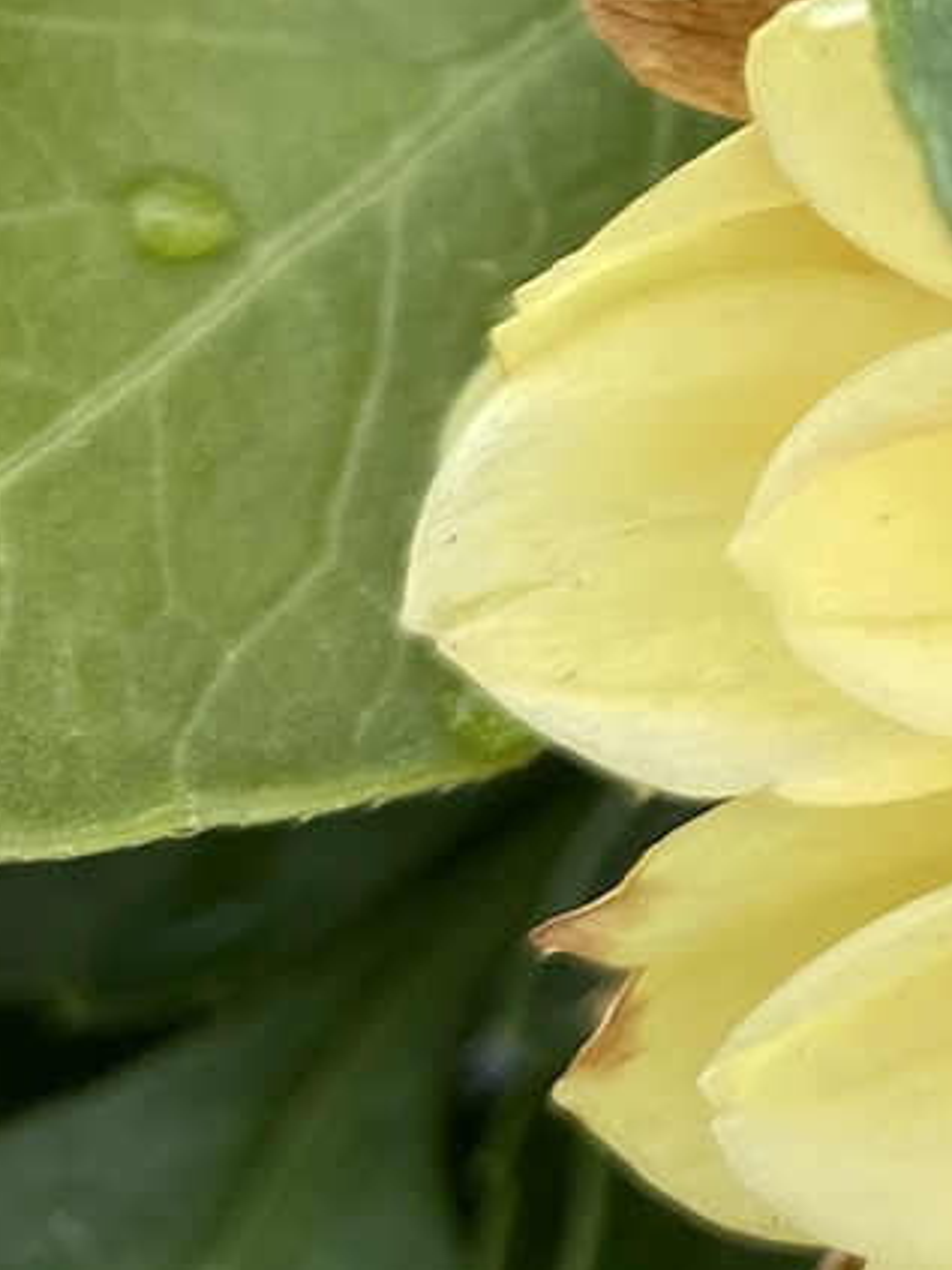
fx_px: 4623
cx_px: 1946
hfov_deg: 10.7
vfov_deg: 14.6
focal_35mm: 126
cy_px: -633
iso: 32
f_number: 1.8
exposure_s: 1/1093
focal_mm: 4.25
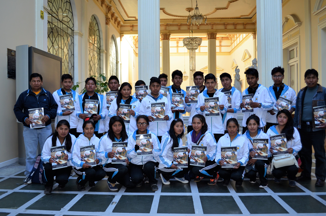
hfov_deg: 57.3
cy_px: 108
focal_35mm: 33
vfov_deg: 39.8
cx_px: 163
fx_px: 298
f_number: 3.8
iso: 400
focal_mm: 22
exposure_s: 1/100
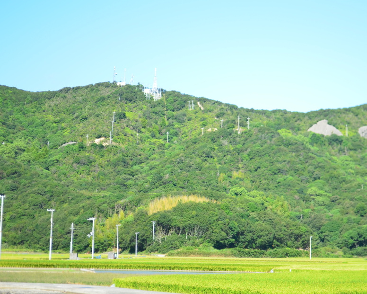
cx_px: 212
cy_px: 154
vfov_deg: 17.3
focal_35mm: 89
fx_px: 967
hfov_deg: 21.5
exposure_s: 1/350
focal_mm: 48
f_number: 11
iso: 200
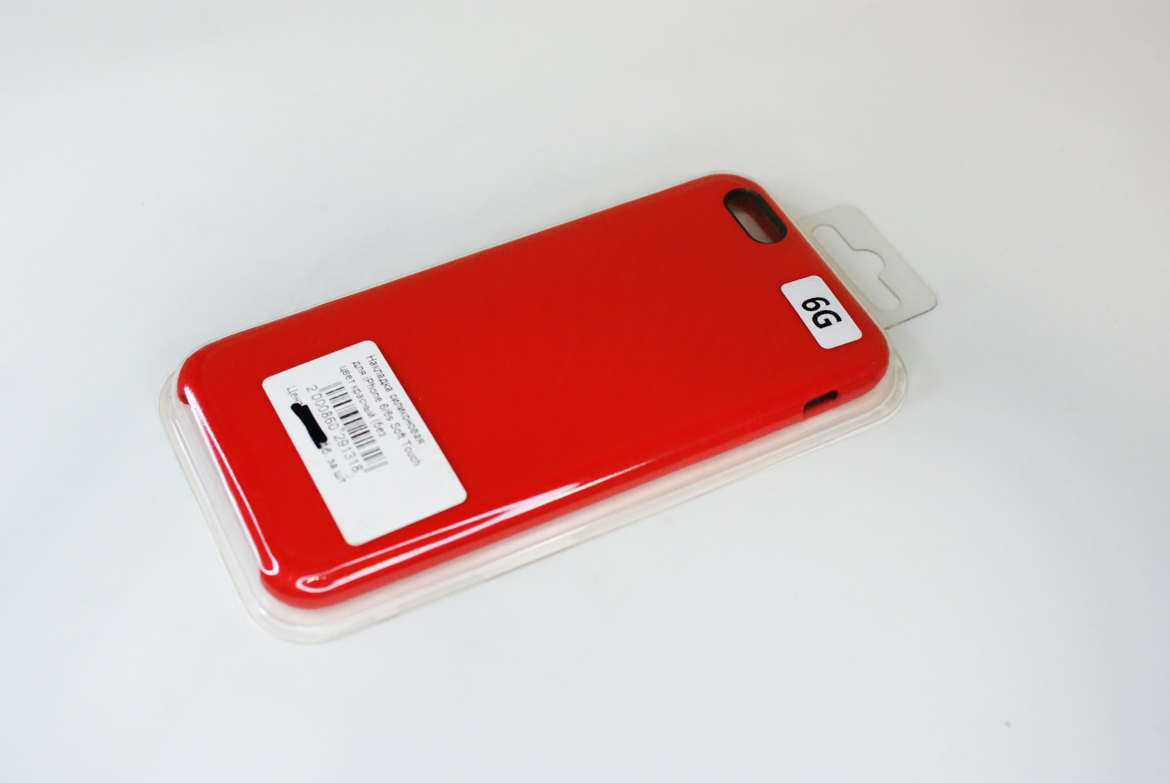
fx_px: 1708
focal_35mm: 52
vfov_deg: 25.8
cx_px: 585
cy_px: 392
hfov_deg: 37.8
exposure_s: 1/160
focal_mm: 35
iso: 1600
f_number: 5.6
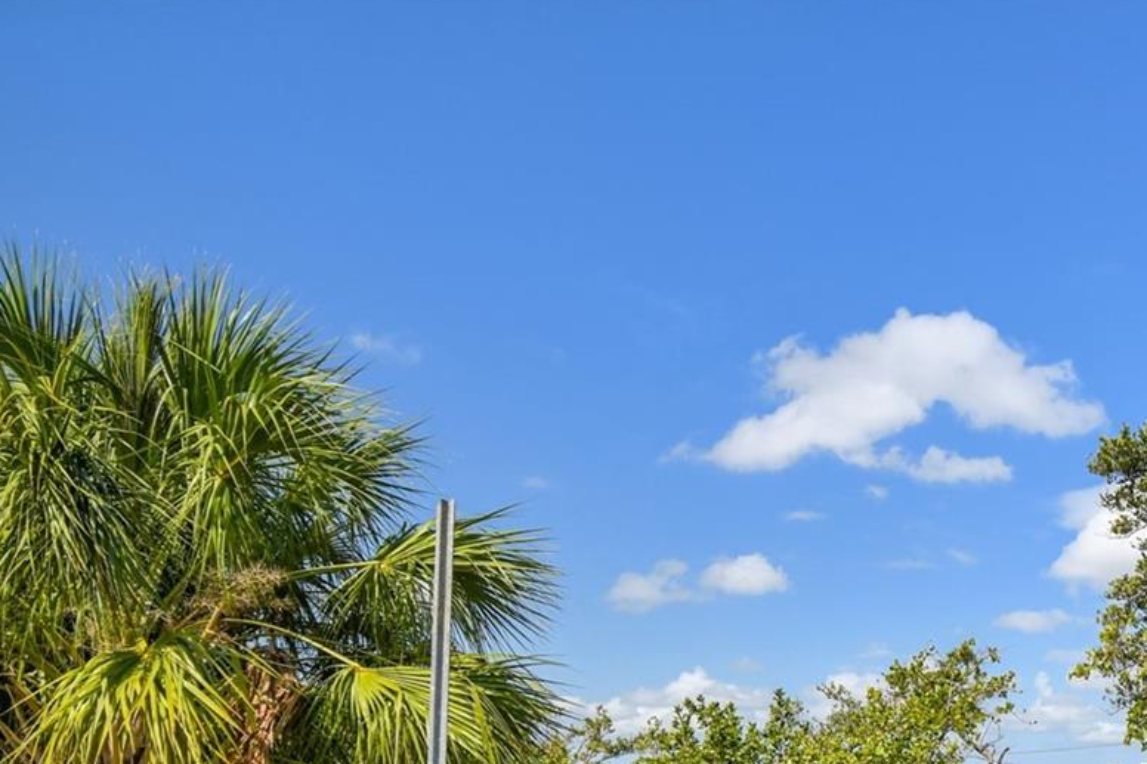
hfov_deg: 48.7
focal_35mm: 33
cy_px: 779
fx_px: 1051
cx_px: 1106
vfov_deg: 35.7
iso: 100
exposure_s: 1/200
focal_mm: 11
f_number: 7.1
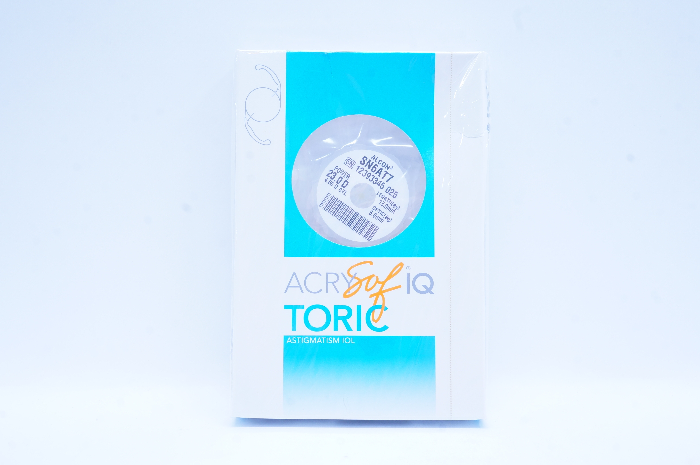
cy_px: 232
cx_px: 350
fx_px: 845
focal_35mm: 44
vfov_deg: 30.8
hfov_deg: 45.0
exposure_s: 1/10
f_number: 13
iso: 400
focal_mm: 29
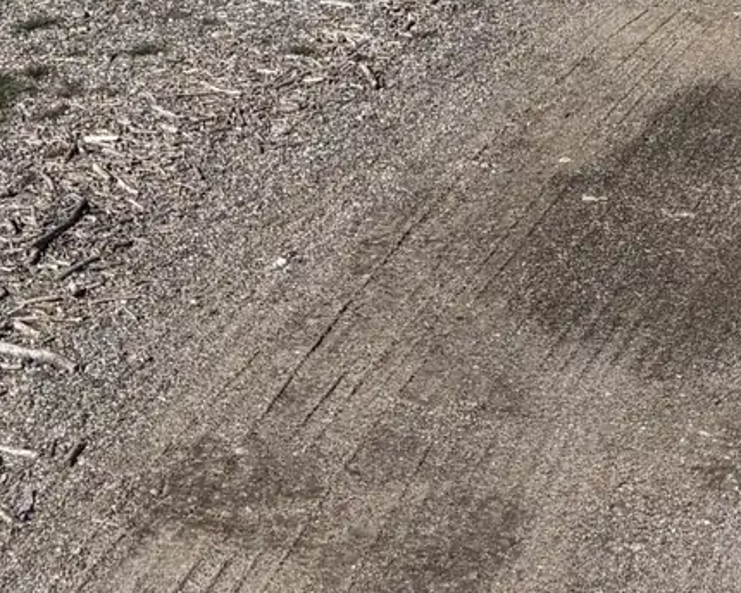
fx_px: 2588
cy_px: -653
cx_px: 619
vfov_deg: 11.5
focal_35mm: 118
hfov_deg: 16.2
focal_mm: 5.96
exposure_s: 1/4854
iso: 50
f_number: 1.6
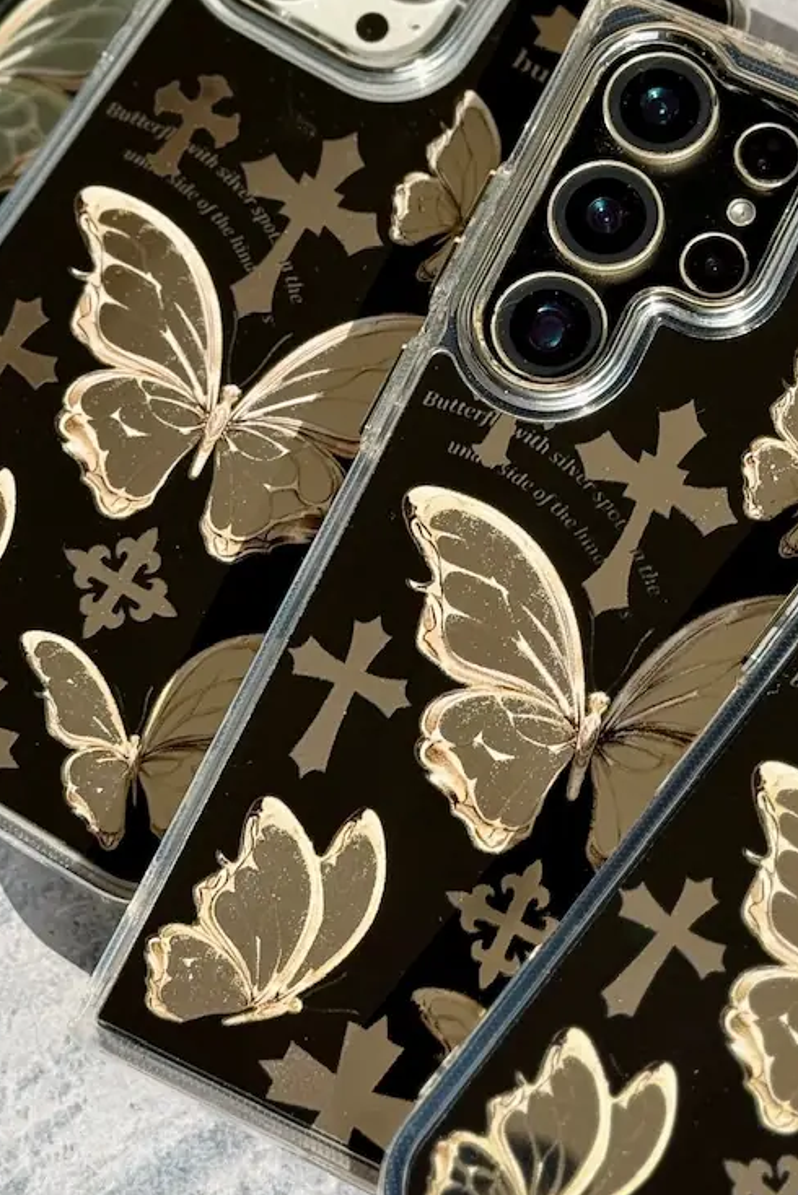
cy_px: 370
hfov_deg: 15.7
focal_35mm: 87
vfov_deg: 23.2
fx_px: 2890
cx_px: 471
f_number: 1.78
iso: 100
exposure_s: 1/2577
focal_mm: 6.76
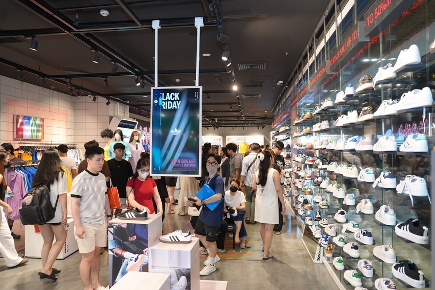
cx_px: 218
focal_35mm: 24
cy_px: 145
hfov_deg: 73.7
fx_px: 290
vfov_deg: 53.2
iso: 800
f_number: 3.5
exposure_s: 1/160
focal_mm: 24
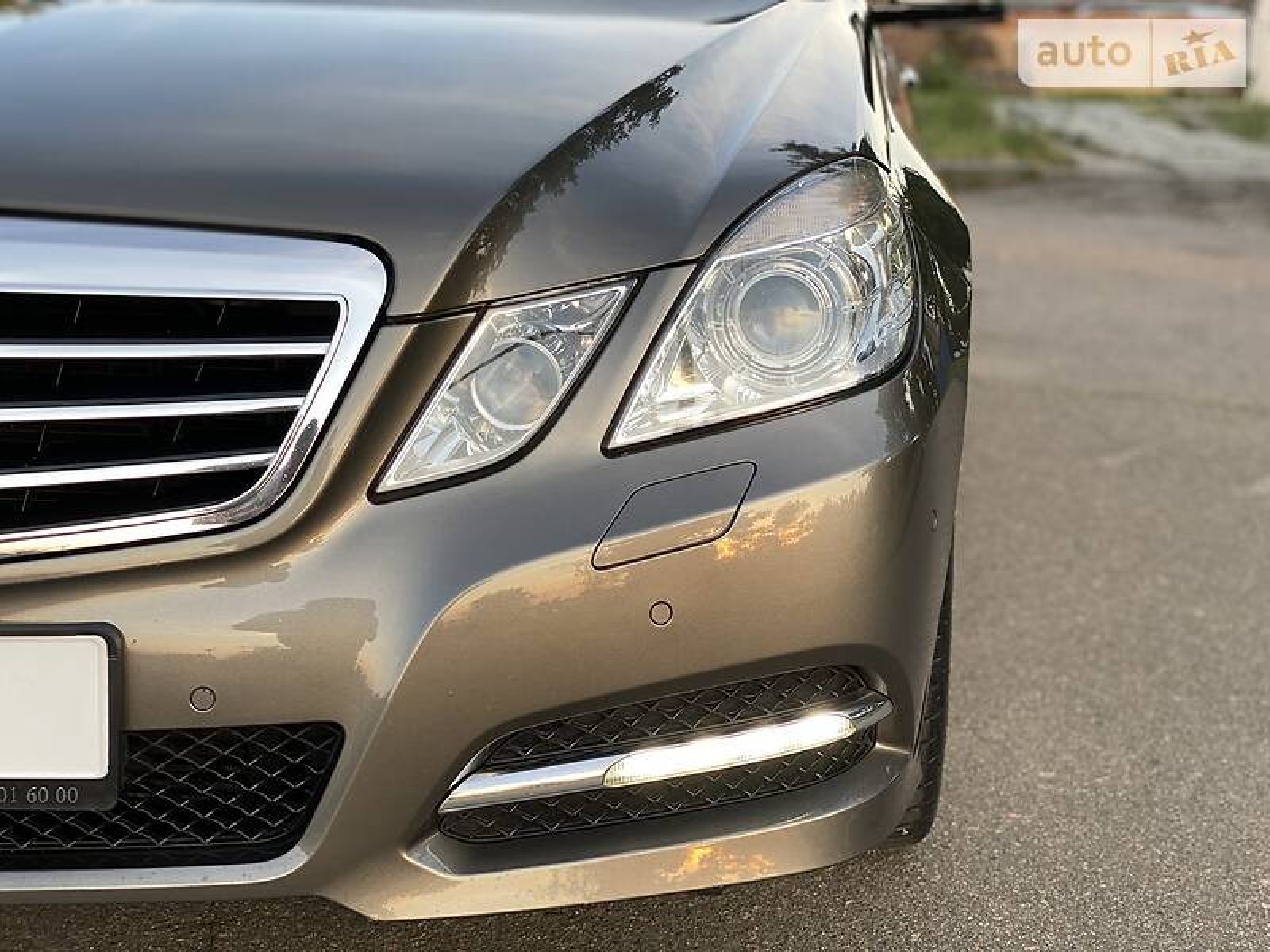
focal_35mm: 52
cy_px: 476
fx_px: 1908
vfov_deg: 28.0
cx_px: 635
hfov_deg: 36.8
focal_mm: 6
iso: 32
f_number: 2
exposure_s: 1/100
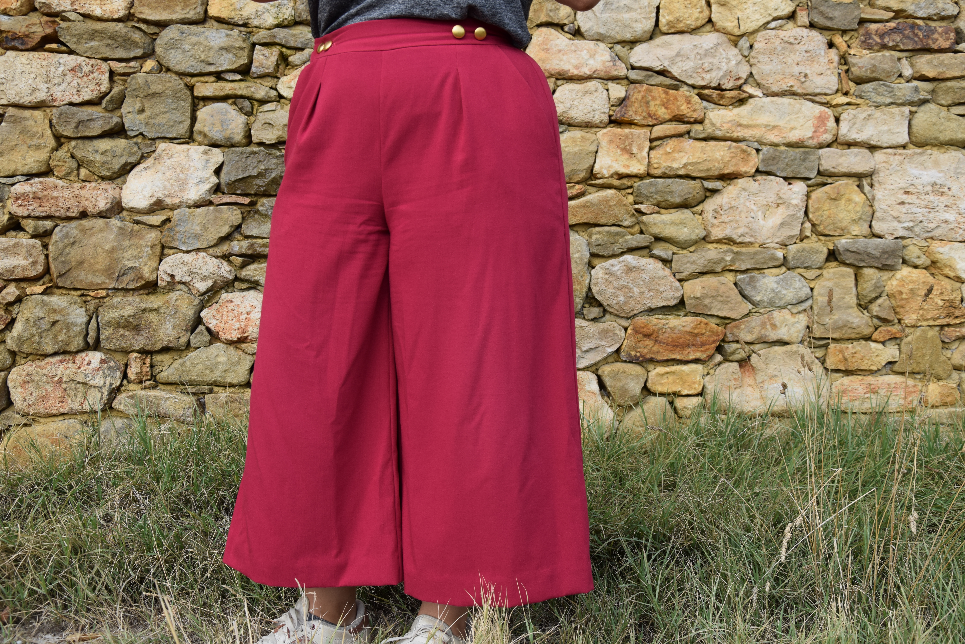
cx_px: 482
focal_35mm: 42
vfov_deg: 31.9
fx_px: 1126
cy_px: 322
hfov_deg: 46.4
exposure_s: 1/250
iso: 200
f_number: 8
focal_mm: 28
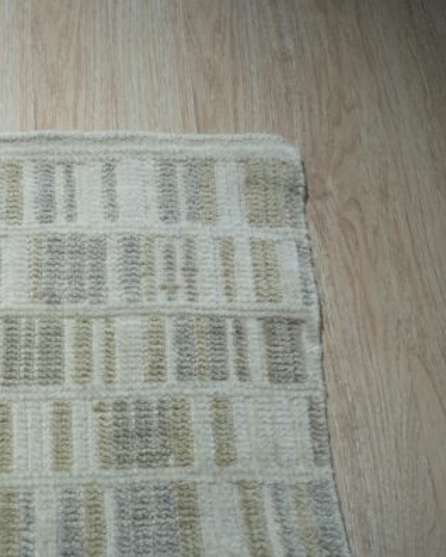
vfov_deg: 52.8
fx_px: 561
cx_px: 42
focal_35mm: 34
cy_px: 278
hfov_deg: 40.1
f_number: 5
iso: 640
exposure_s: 1/200
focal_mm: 24
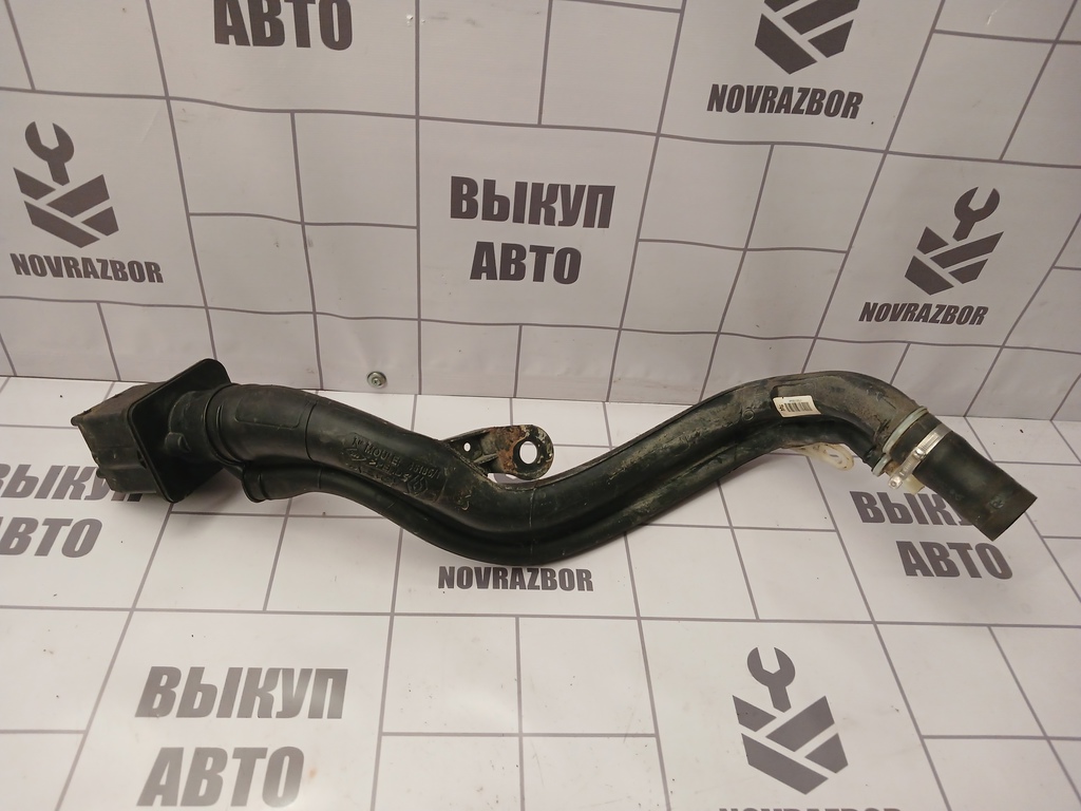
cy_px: 406
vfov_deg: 51.4
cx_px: 540
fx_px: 843
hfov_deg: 65.3
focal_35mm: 27
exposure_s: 1/50
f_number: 1.8
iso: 160
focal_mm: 4
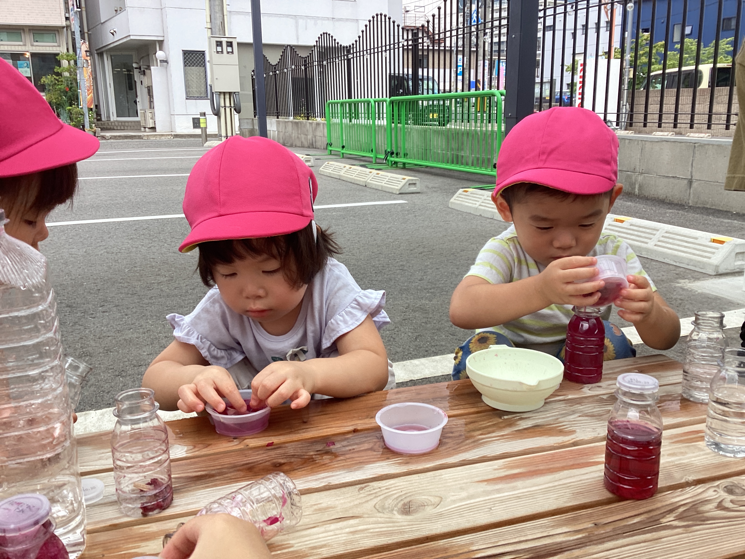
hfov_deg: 58.4
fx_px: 667
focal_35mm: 31
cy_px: 280
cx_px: 372
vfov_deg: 45.4
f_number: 2.4
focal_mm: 3.3
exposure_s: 1/120
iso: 25
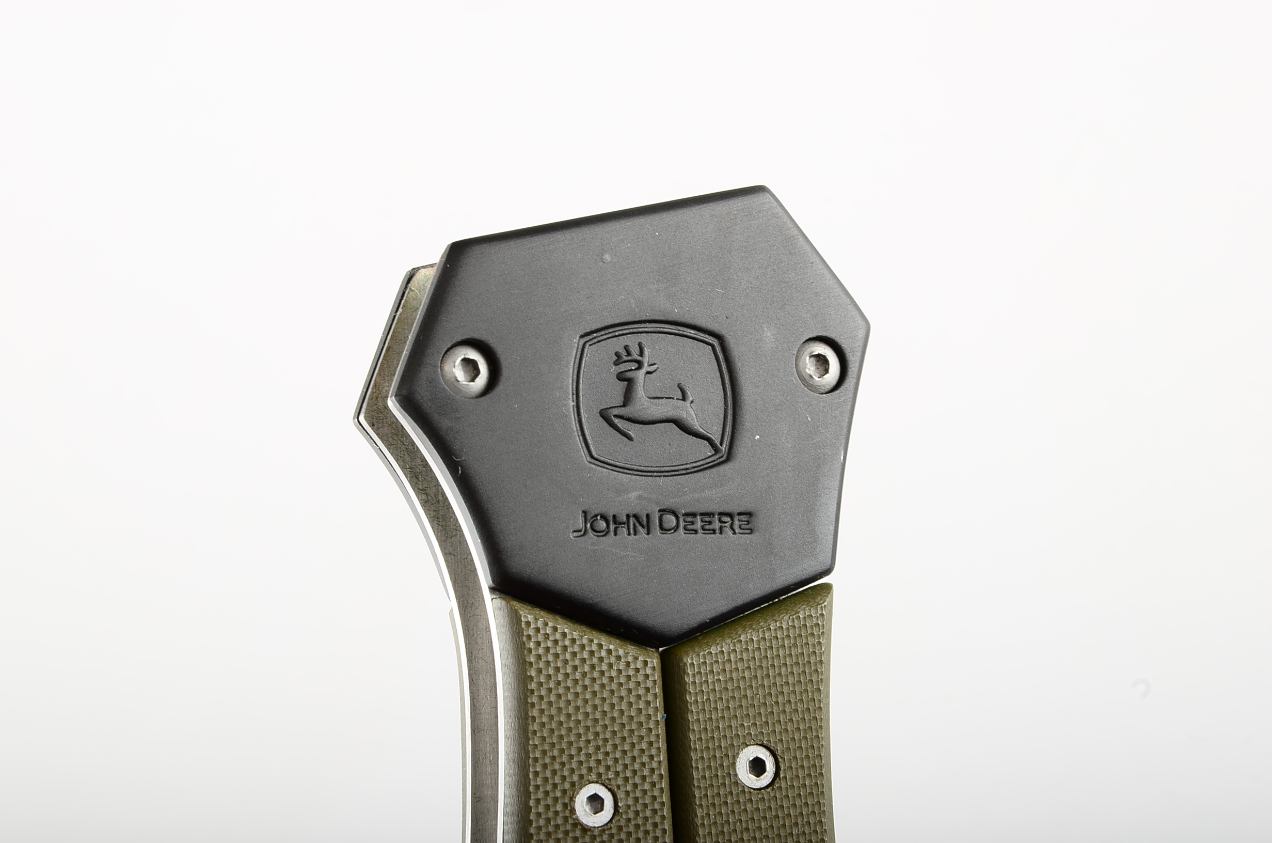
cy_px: 422
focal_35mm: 158
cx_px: 636
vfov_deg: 8.7
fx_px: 5553
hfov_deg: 13.1
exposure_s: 1/250
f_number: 18
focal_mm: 105
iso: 100
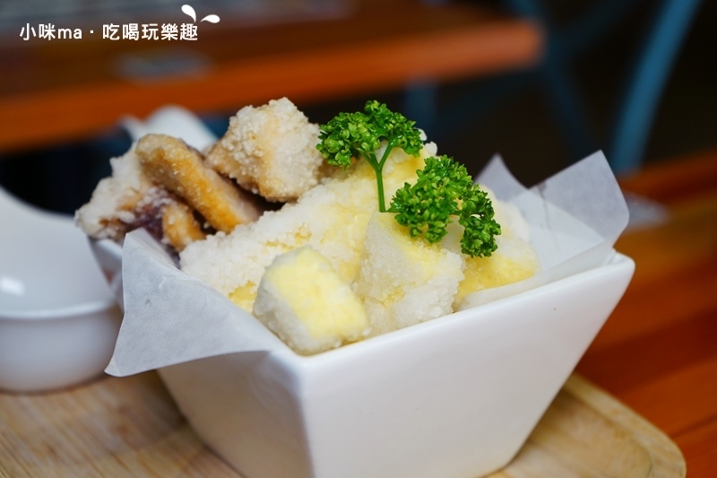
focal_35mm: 57
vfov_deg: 23.8
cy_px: 239
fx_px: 1135
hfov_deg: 35.1
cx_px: 358
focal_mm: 57
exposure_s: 1/60
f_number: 5
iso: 320
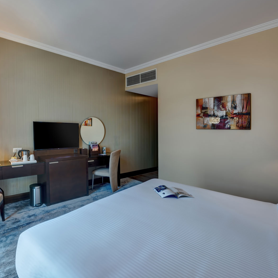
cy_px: 139
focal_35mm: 18
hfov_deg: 80.5
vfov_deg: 80.7
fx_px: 164
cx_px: 125
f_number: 8
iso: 100
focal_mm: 14
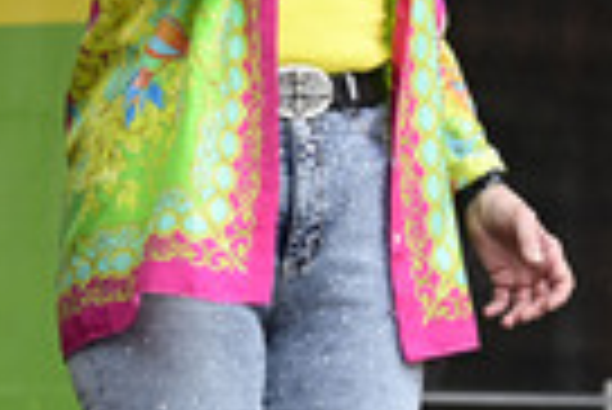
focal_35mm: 324
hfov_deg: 6.3
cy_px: -68
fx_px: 5514
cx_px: -245
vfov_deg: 4.2
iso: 320
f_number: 4.5
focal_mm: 98
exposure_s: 1/400
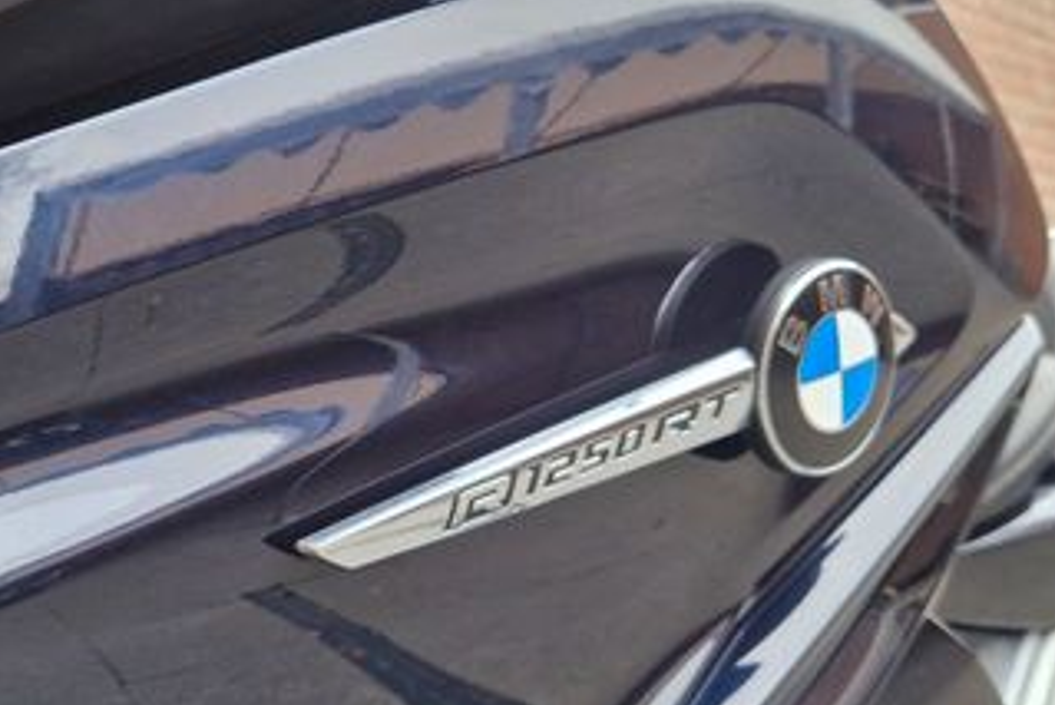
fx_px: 1407
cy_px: 450
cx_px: 261
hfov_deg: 39.9
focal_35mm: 48
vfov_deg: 28.0
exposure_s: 1/100
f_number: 1.8
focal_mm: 5.4
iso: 200
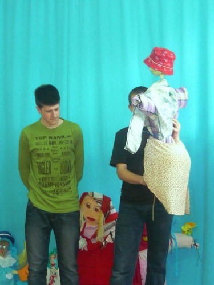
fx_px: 313
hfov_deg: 37.7
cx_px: 107
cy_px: 142
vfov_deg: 49.0
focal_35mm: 38
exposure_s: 1/30
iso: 400
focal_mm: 6.3
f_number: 2.9
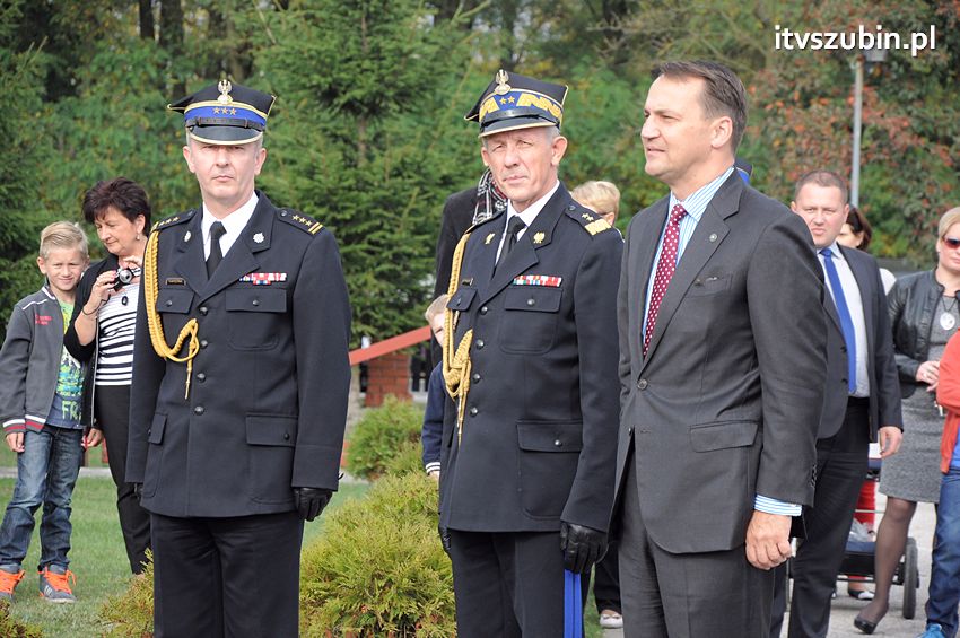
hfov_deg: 13.1
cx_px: 480
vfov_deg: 8.7
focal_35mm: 158
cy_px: 319
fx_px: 4196
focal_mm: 105
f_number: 5.6
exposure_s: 1/500
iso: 500
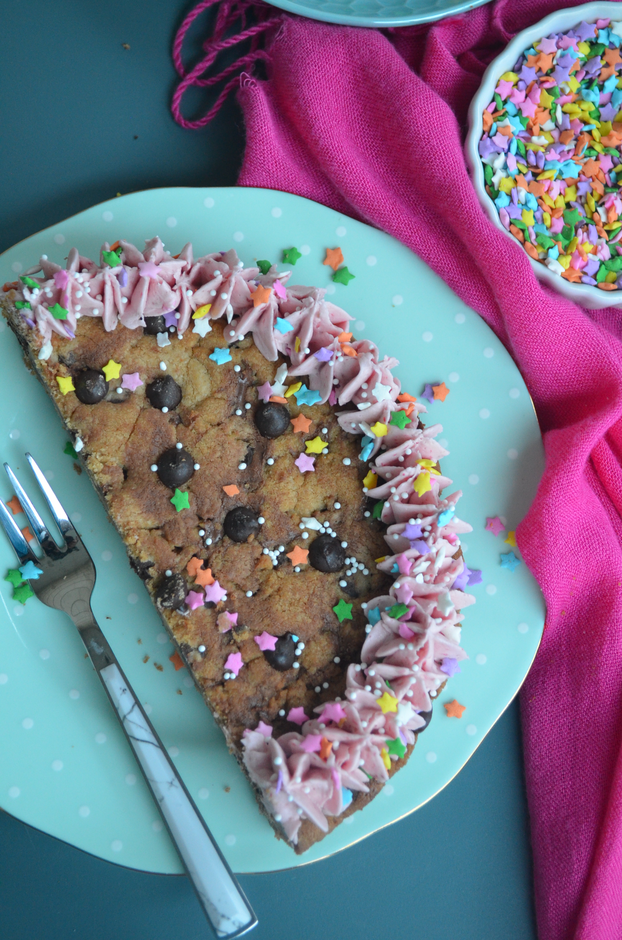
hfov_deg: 23.7
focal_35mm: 57
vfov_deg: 35.1
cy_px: 470
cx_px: 311
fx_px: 1484
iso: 1600
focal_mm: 38
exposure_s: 1/10
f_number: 5
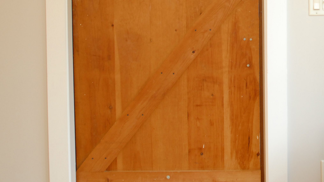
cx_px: 260
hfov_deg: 20.1
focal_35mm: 105
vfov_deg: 11.4
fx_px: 902
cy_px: 13
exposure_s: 1/320
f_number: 2.5
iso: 400
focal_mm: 35
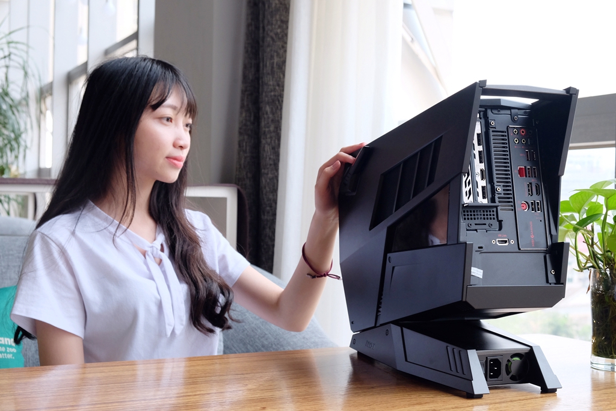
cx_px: 308
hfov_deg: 41.9
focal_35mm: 47
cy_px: 206
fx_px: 804
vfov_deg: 28.7
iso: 800
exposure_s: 1/28
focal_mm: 31.5
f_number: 6.4
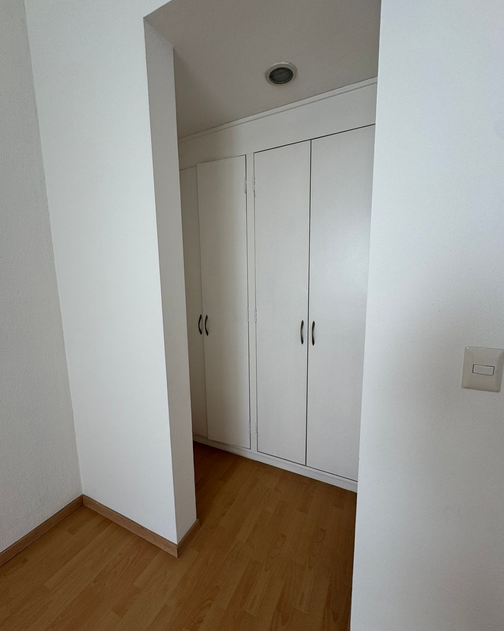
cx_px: 249
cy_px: 319
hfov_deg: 84.0
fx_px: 280
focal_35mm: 15
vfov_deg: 96.8
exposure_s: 1/99
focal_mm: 2.22
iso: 64
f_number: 2.2
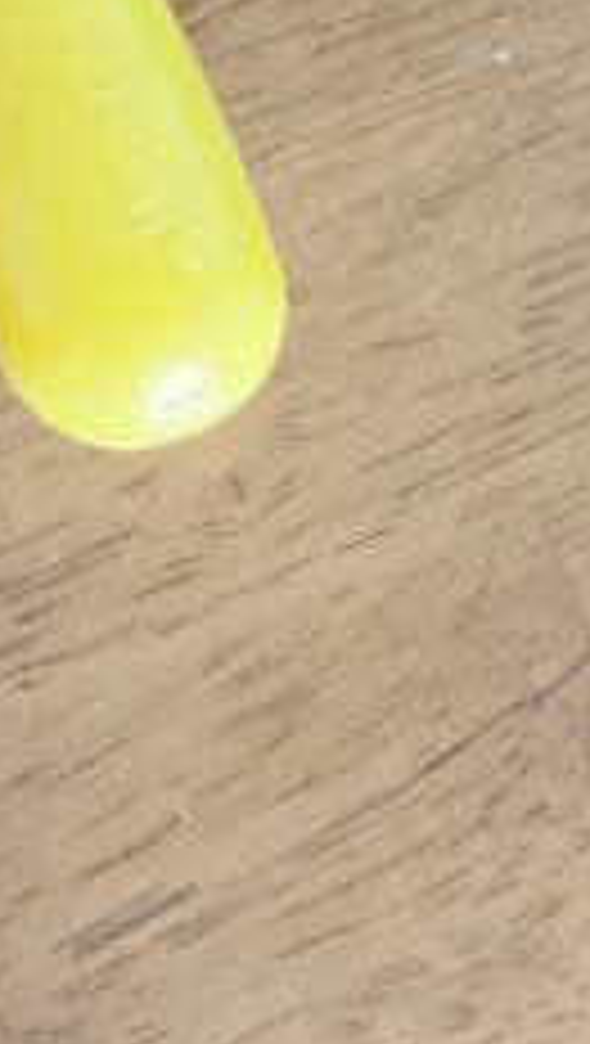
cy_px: -414
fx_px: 6933
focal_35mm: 250
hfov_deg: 4.8
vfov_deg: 8.5
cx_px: -266
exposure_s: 1/40
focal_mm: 6
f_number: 2
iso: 250
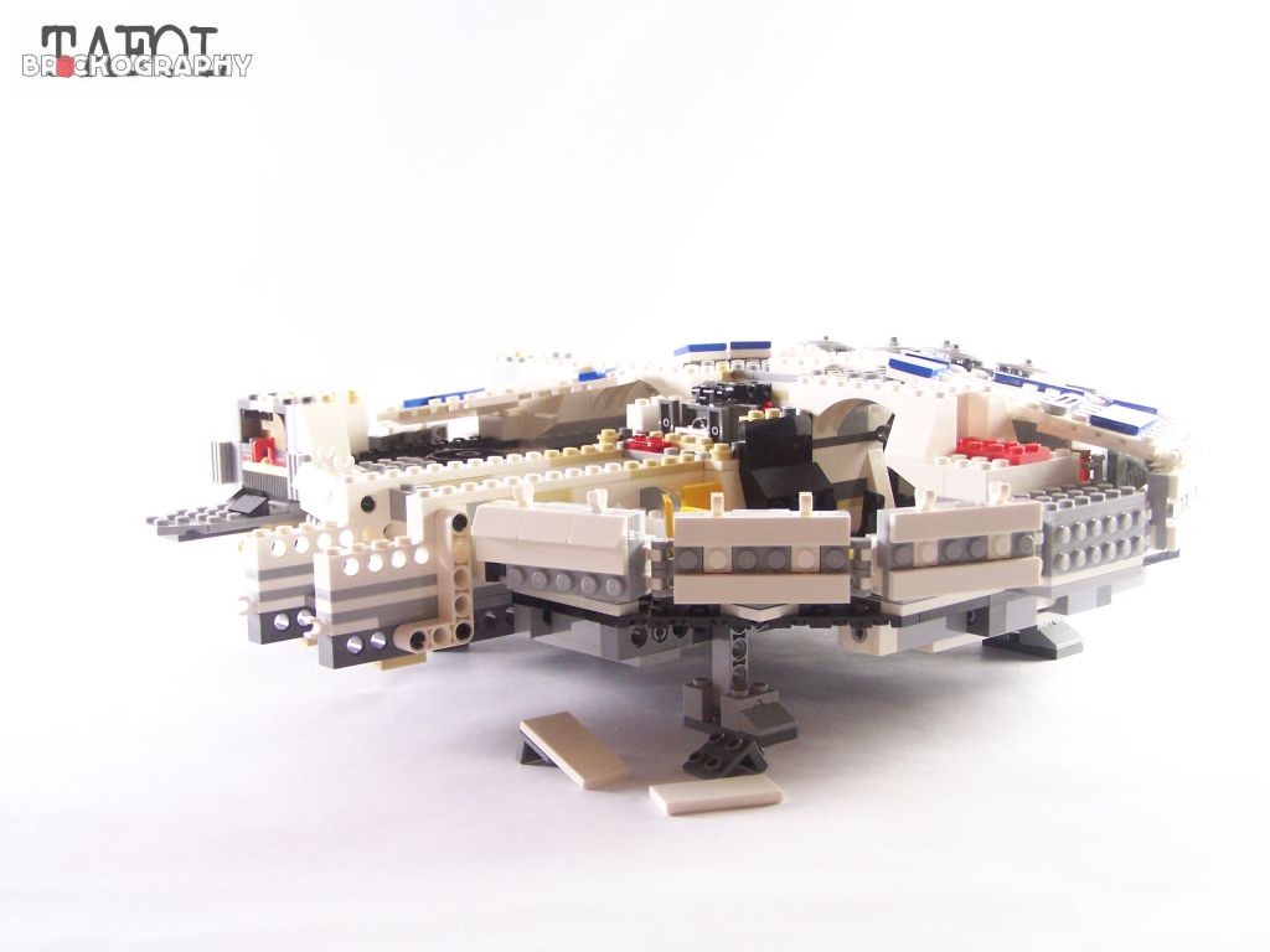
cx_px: 635
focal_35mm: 51
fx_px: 1871
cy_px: 476
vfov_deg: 28.6
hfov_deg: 37.5
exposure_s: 1/20
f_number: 3.2
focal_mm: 8.5
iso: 200
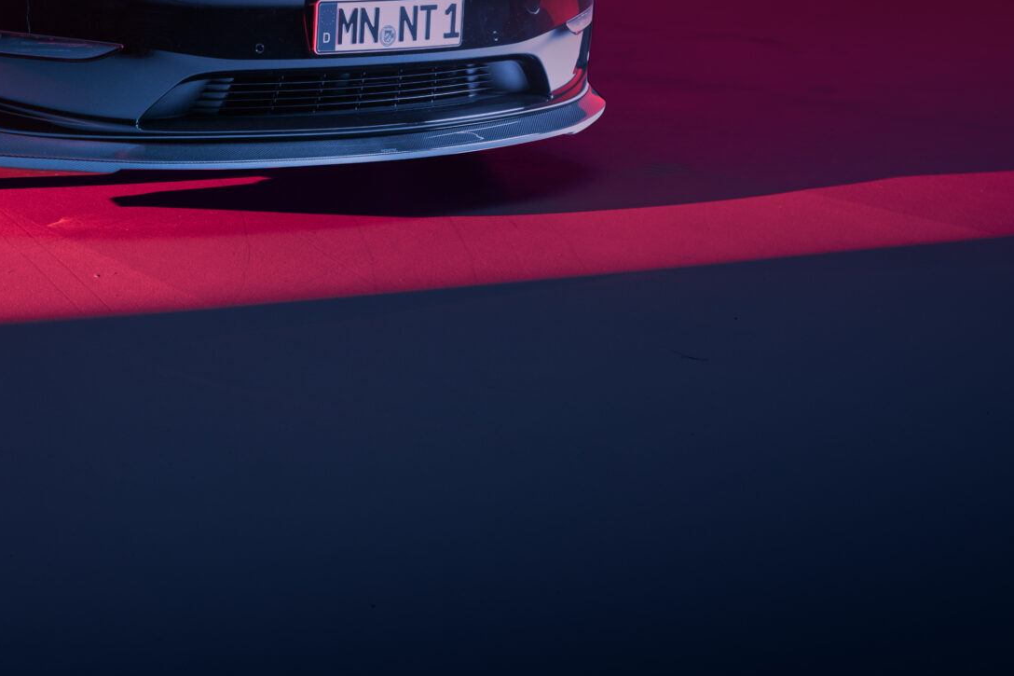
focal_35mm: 82
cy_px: -100
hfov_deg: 23.8
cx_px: -5
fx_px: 2299
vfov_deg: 16.2
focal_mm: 34.7
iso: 125
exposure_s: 5
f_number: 6.3
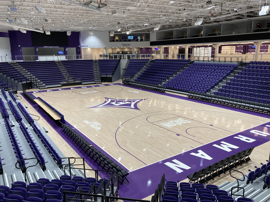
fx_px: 218
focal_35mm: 28
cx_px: 135
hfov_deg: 63.4
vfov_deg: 49.7
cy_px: 101
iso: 80
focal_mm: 3.99
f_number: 1.8
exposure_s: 1/113
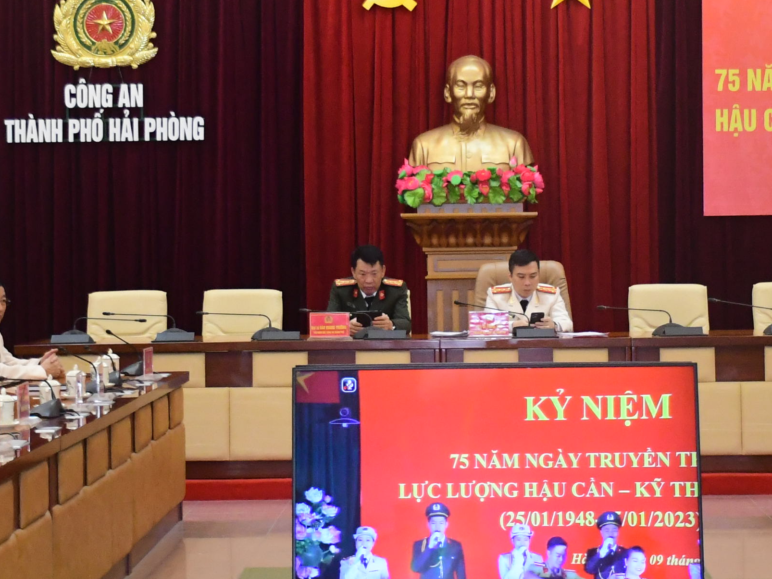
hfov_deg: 19.4
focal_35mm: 101
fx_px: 2258
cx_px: 486
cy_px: 209
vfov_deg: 14.6
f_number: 4
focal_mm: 27
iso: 3200
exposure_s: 1/200
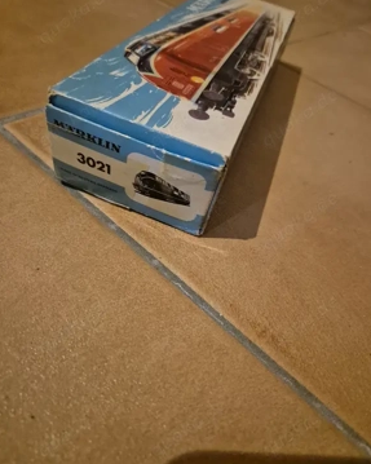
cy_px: 227
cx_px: 190
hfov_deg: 56.8
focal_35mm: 25
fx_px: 343
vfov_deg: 68.1
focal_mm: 5.4
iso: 2500
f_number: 1.8
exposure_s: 1/100
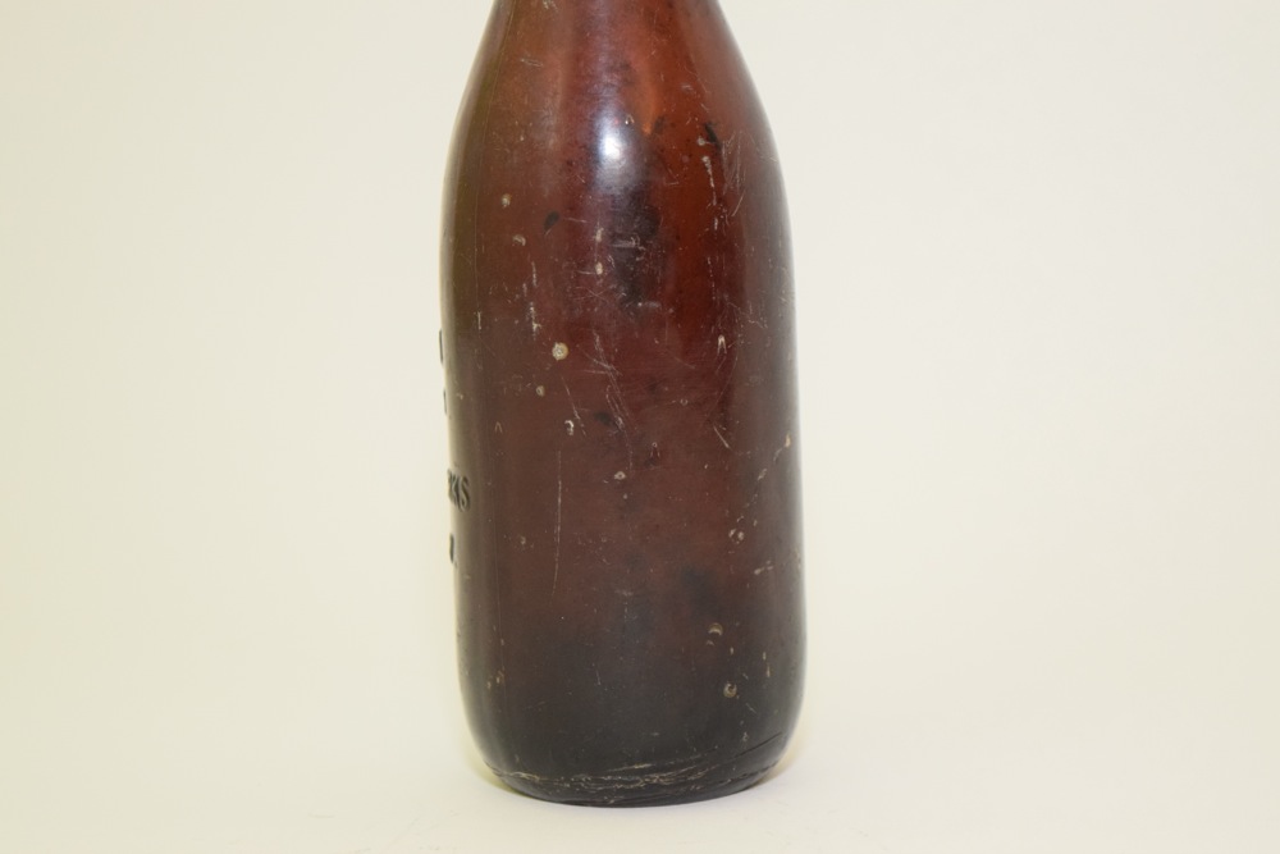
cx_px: 640
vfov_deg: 16.6
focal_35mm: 82
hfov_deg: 24.6
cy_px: 427
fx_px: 2934
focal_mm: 55
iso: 2000
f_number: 5.6
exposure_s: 1/60
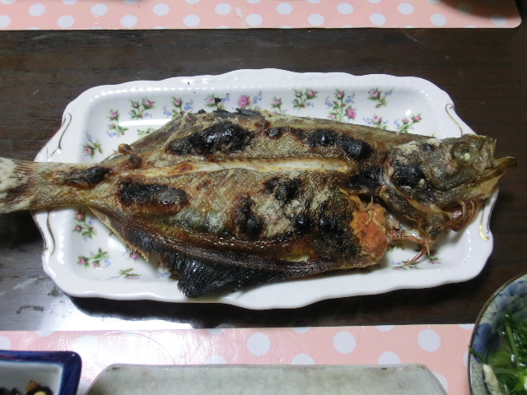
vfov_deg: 34.3
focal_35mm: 42
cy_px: 198
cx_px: 264
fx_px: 639
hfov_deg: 44.8
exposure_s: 1/60
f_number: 4
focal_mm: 7.38
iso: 800
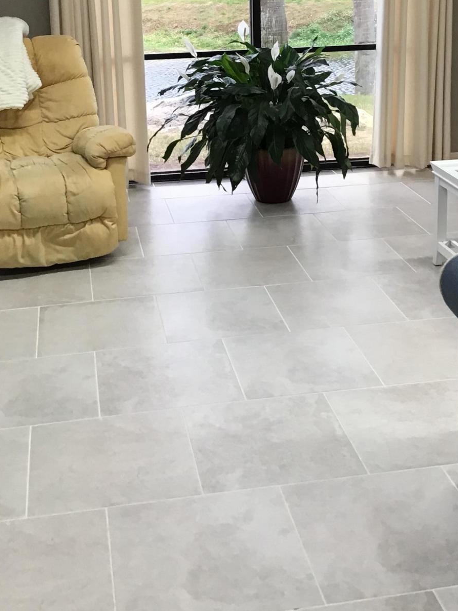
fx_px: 917
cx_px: 234
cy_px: 133
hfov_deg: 28.0
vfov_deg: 35.8
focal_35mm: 52
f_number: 2.4
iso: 32
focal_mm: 3.3
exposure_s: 1/30
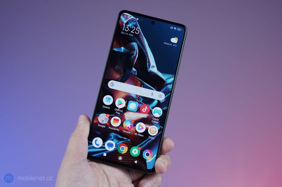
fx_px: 415
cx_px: 141
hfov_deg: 37.5
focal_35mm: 53
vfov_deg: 25.5
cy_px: 94
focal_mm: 53
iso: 1250
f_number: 7.1
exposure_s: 1/160
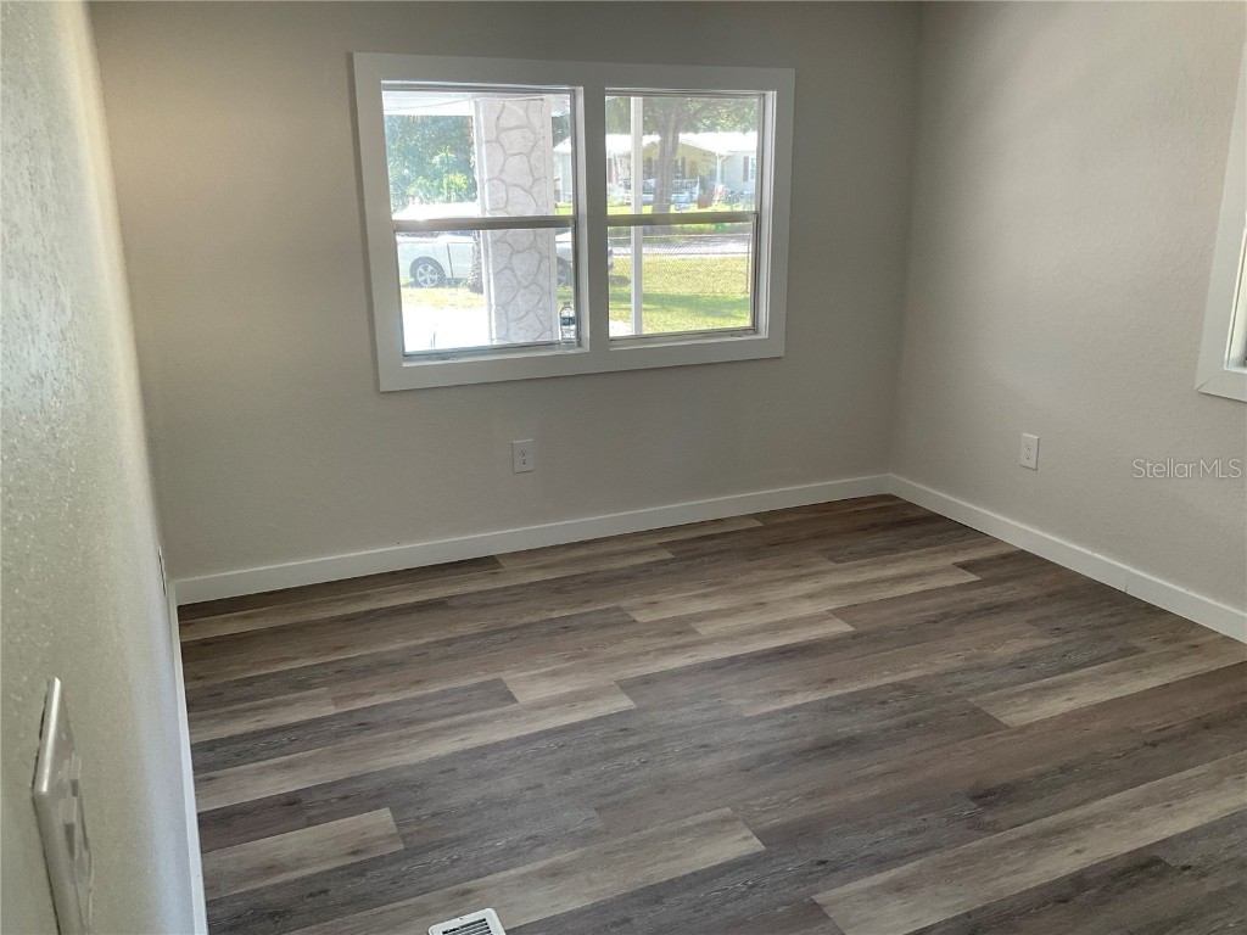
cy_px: 468
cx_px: 624
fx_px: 1045
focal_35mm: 29
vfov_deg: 48.2
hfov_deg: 61.7
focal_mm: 3
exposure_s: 1/60
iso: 50
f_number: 1.8
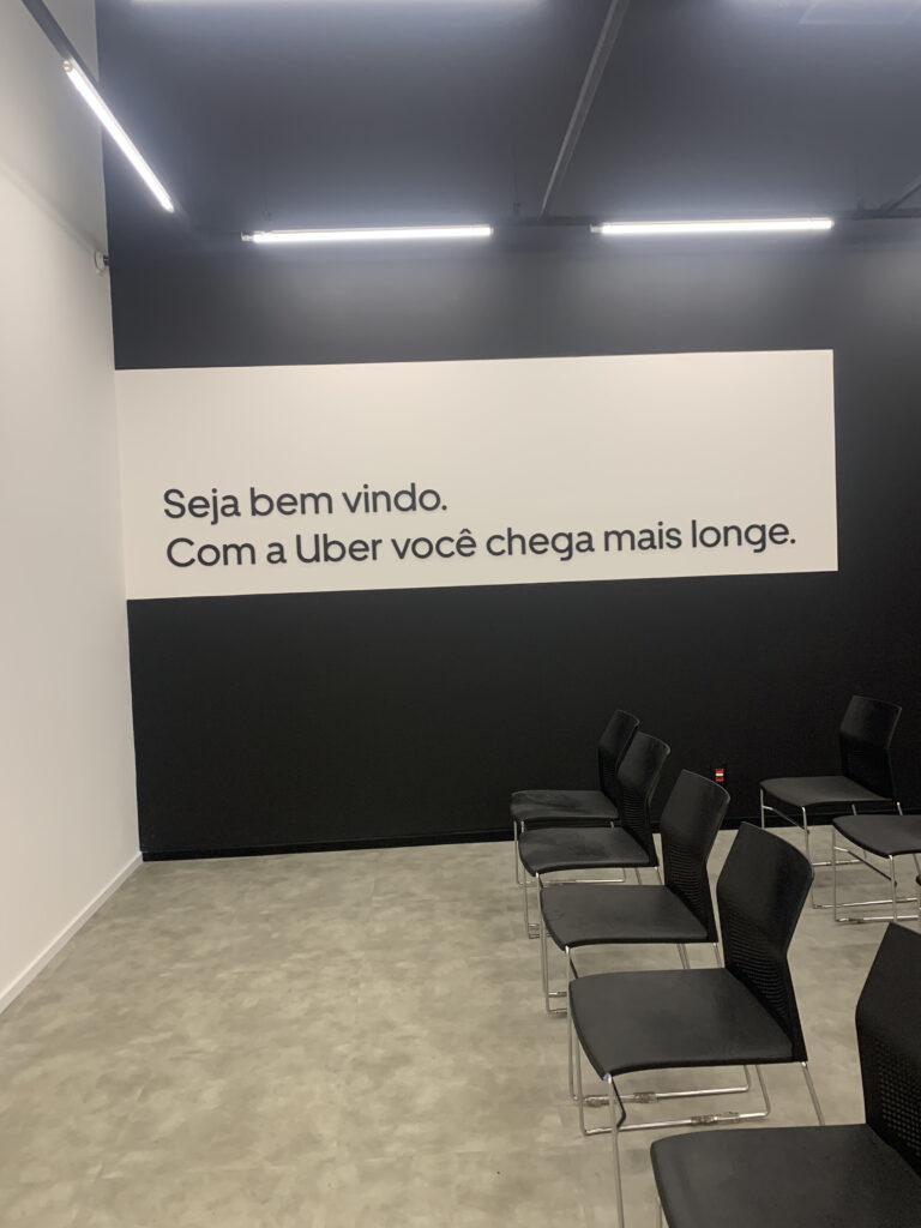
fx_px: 922
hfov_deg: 53.1
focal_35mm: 26
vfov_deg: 67.3
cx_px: 460
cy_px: 614
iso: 100
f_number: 1.8
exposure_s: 1/60
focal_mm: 4.25
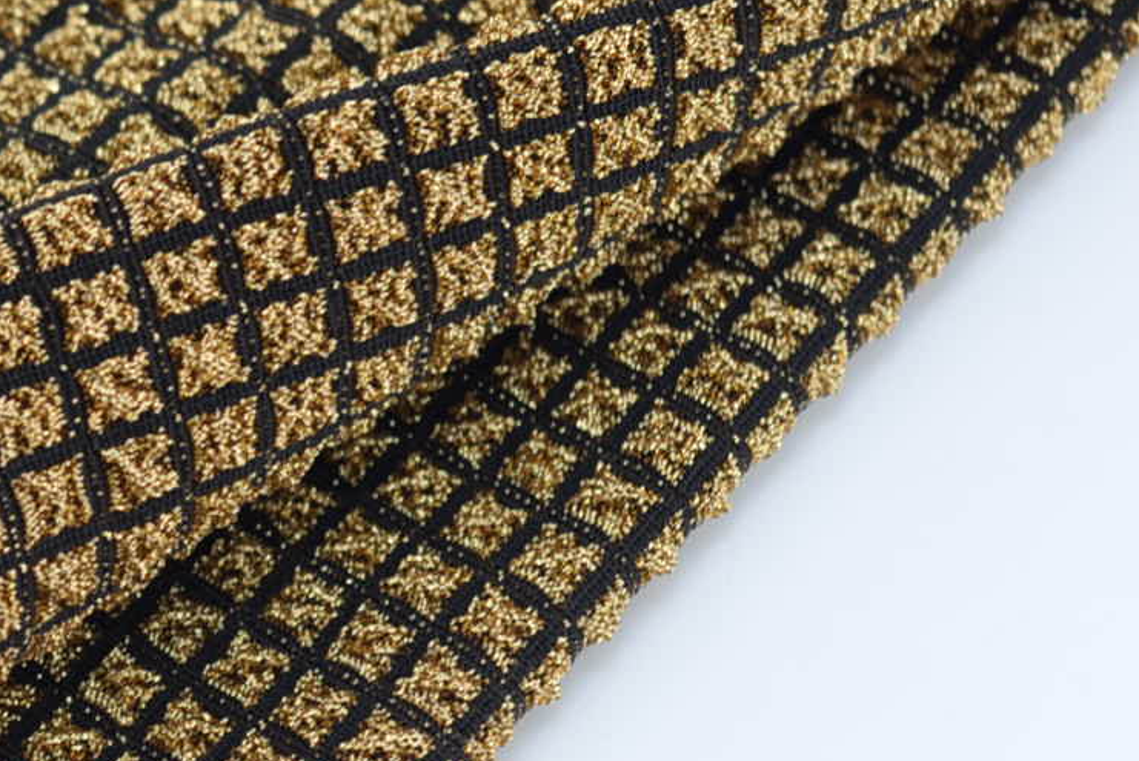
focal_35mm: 203
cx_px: -815
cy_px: 641
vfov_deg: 6.8
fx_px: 6426
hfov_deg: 9.7
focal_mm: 50
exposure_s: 1/80
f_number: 4
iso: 100
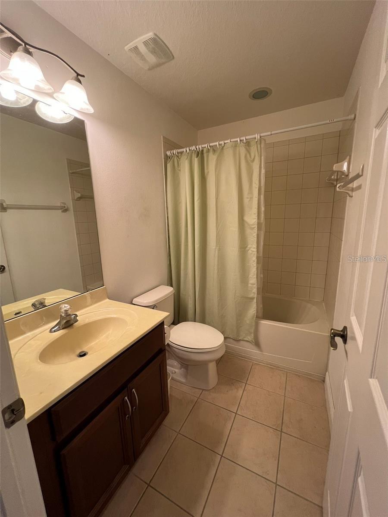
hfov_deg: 89.9
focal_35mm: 13
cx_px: 194
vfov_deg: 106.2
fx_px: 194
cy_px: 258
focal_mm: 1.57
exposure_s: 1/120
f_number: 1.8
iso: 200
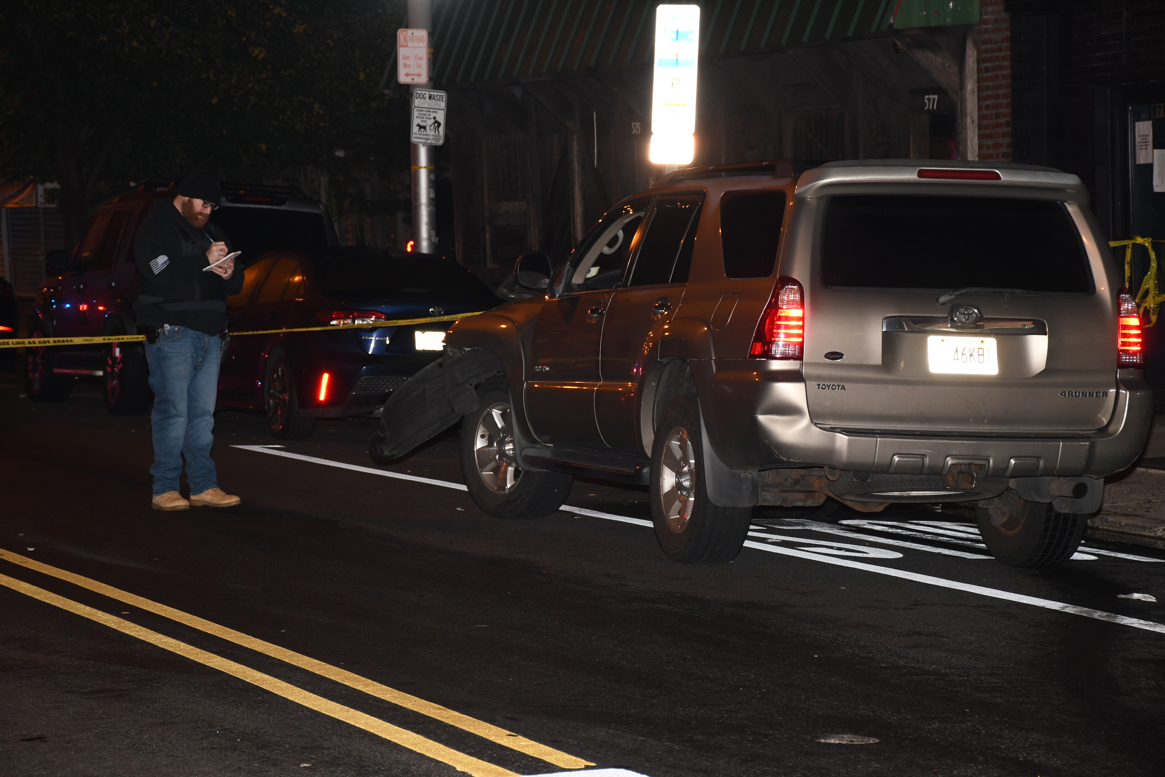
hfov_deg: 18.3
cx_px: 582
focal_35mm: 112
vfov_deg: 12.2
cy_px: 388
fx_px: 3624
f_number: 7.1
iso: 800
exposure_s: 1/60
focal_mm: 75
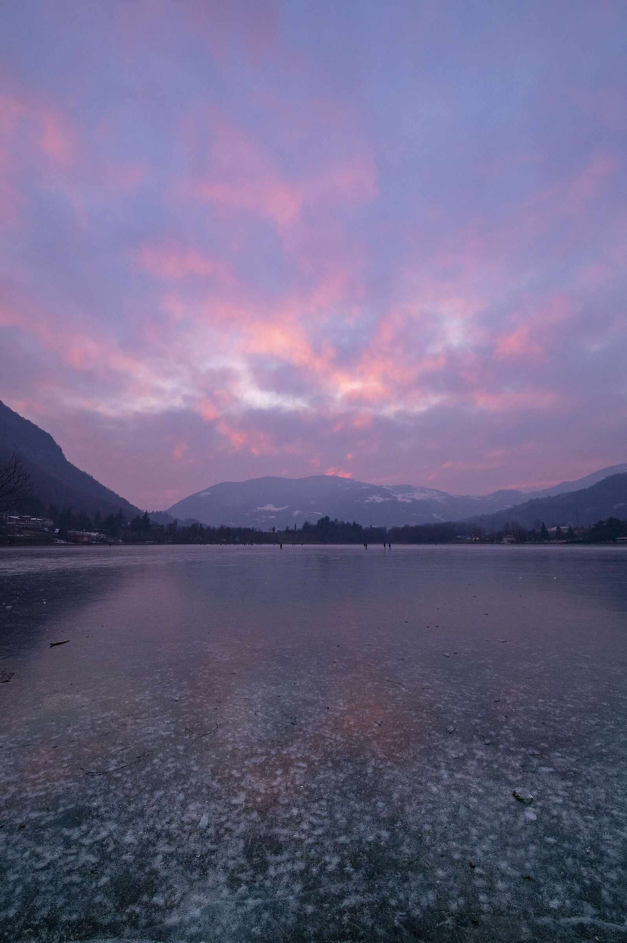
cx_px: 314
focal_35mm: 15
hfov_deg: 77.3
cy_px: 472
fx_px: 392
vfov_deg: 100.4
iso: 2800
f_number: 6.3
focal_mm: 15
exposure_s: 1/125
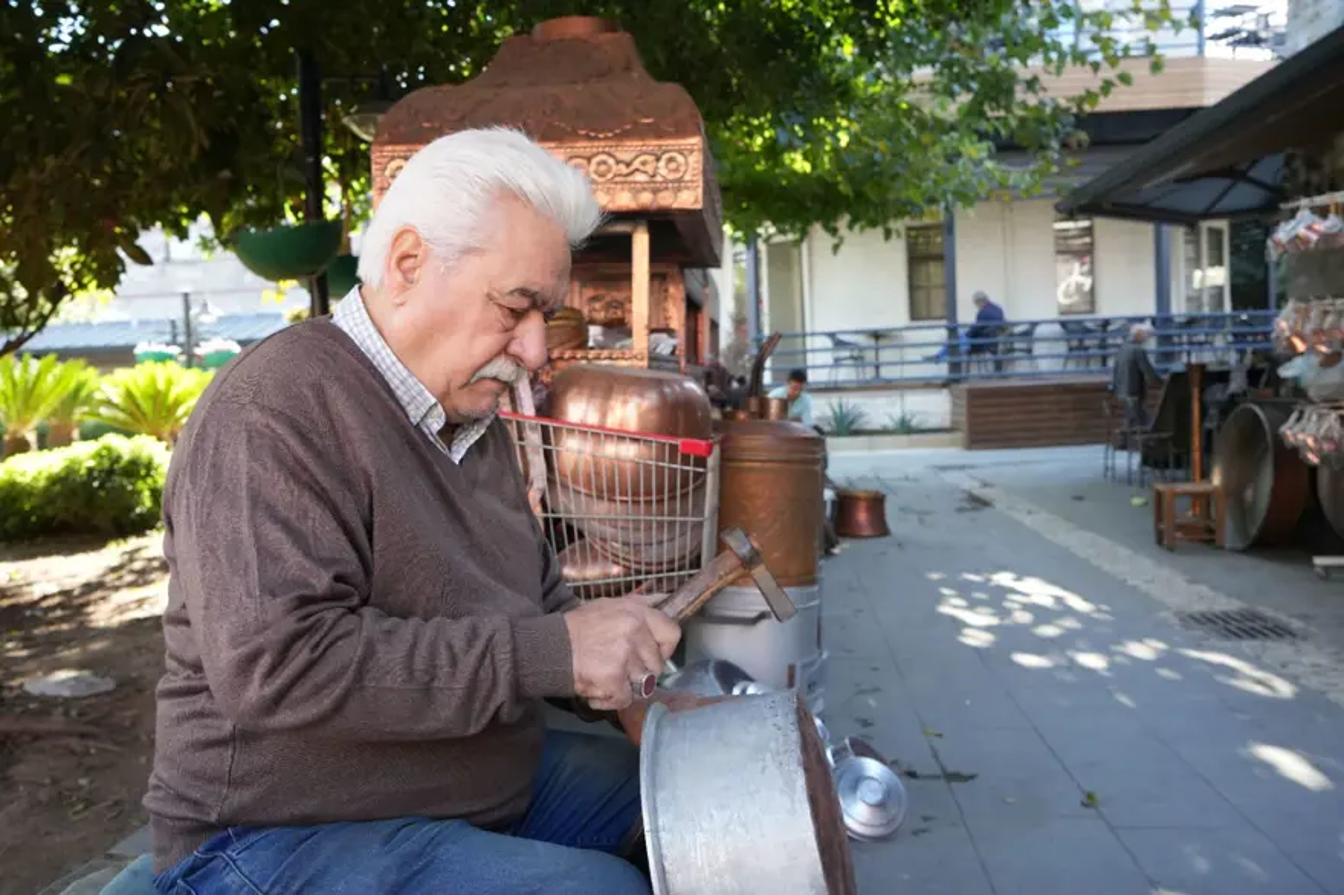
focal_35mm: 30
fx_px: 1120
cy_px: 448
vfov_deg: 43.6
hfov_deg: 61.9
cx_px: 672
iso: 5000
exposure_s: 1/1000
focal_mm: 30
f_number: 5.6
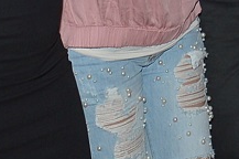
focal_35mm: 155
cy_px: -232
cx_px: 278
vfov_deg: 8.1
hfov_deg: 13.0
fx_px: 1027
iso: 640
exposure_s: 1/80
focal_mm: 28
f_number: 4
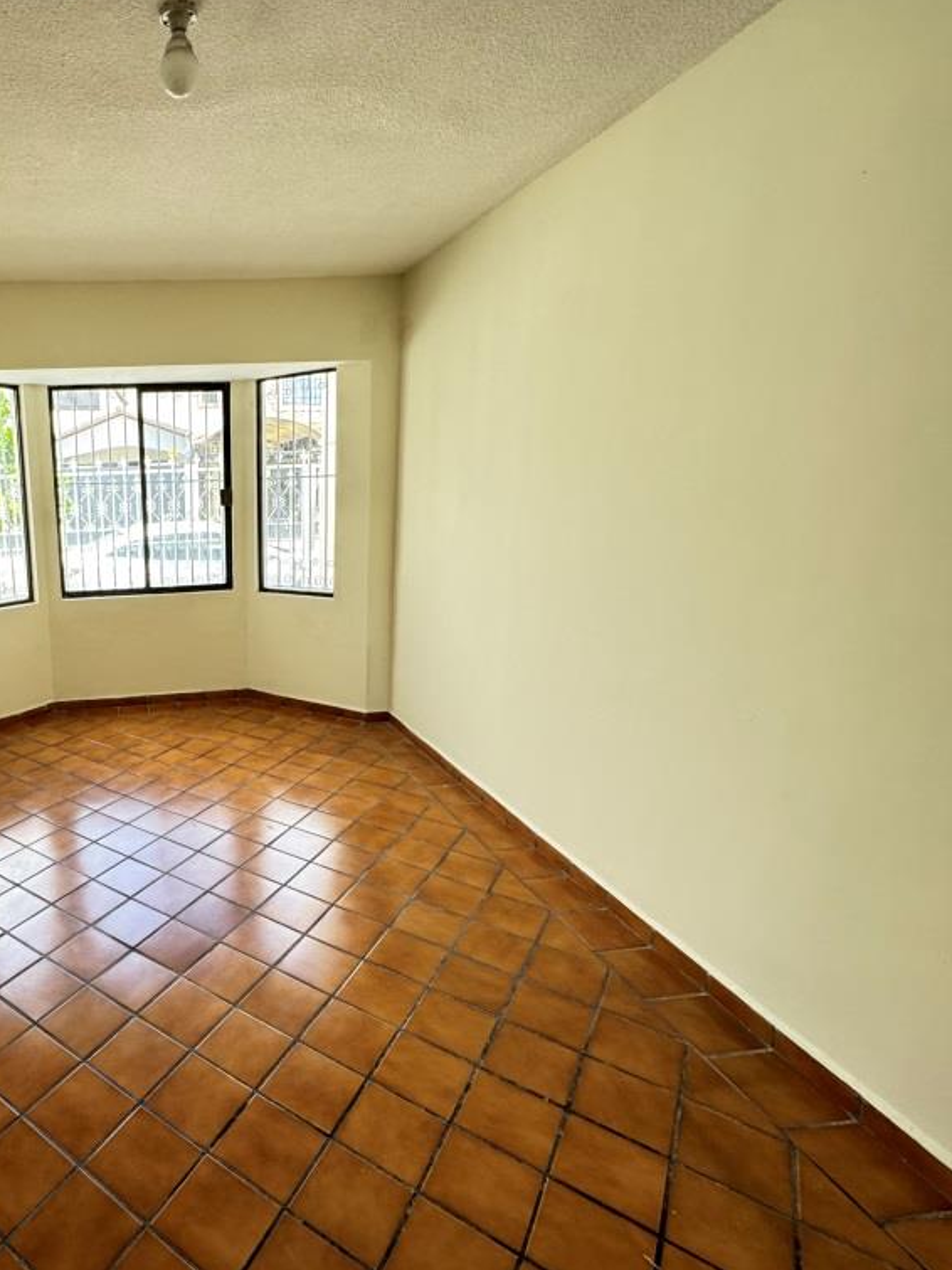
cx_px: 172
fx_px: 697
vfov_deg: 84.7
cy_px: 627
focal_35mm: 19
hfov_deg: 62.1
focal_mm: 2.22
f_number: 2.2
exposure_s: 1/99
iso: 250
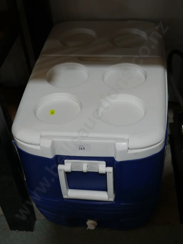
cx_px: 92
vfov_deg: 36.8
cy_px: 122
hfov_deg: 28.1
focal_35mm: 52
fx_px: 366
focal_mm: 26
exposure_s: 1/60
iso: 200
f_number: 5.3
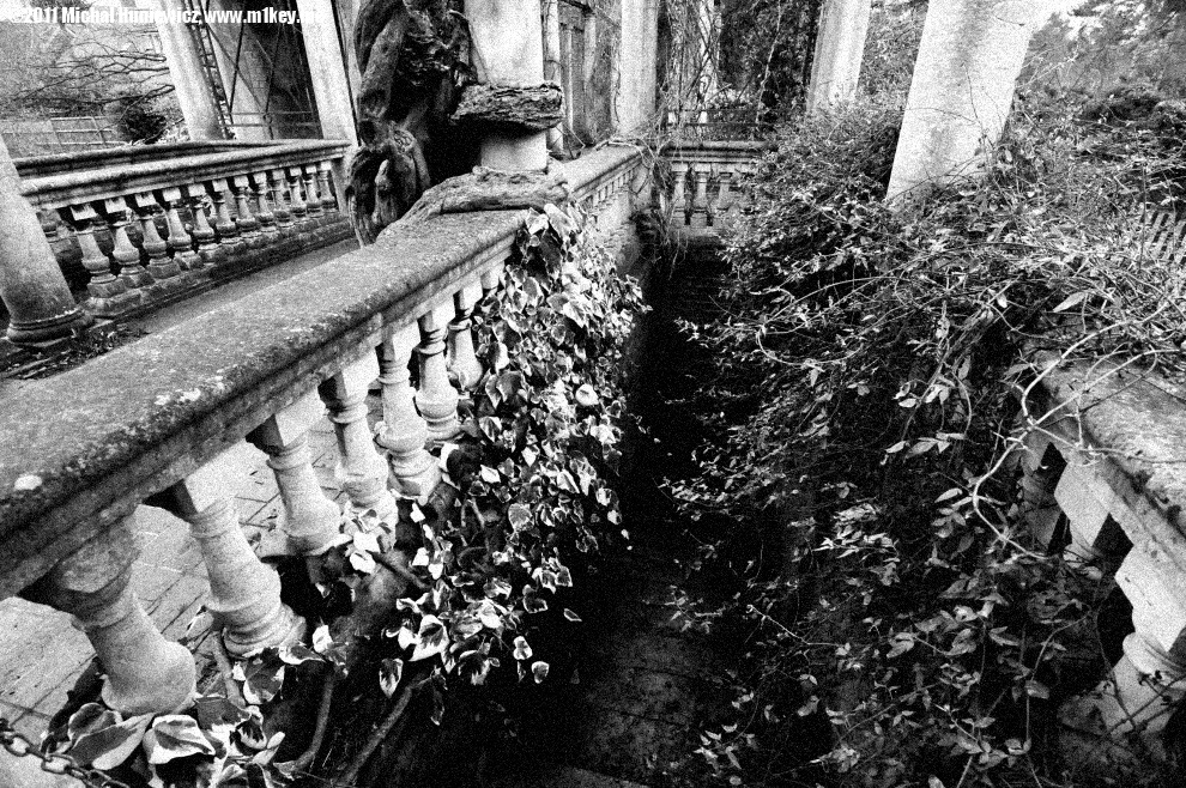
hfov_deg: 95.0
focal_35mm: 16
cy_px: 394
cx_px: 593
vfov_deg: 71.9
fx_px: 543
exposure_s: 1/500
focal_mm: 11
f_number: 5.6
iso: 3200
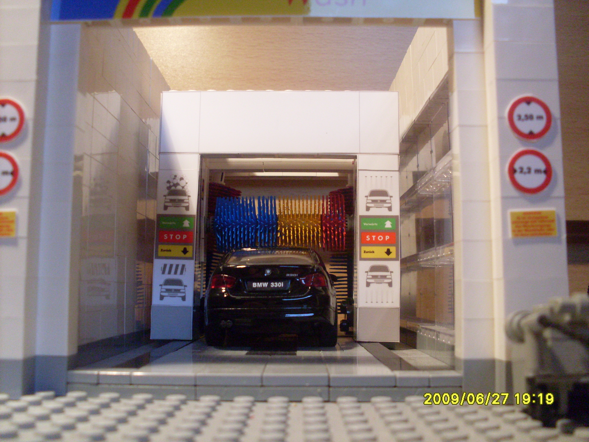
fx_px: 647
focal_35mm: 38
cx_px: 294
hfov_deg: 49.0
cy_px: 221
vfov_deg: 37.7
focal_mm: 6.3
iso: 200
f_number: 2.8
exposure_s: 1/30
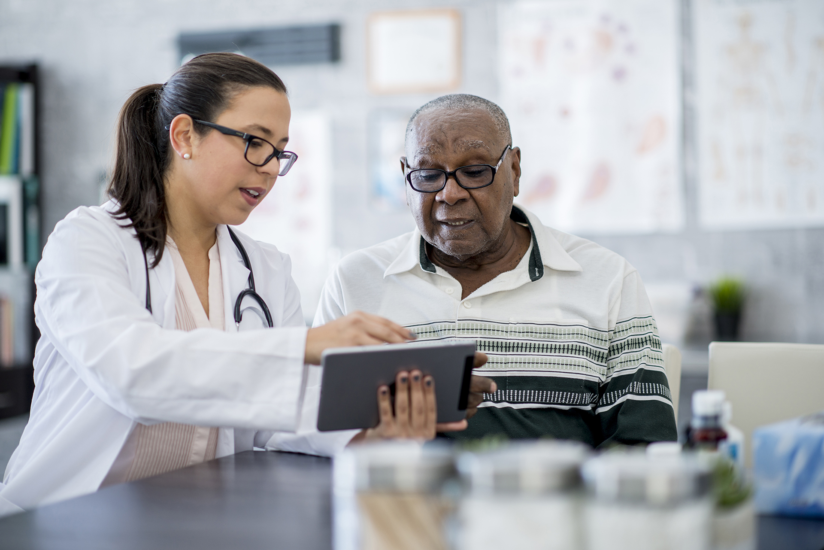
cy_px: 275
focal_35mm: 85
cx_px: 412
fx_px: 1946
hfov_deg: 23.9
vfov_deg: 16.1
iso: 125
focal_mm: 85
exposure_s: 1/250
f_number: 1.8
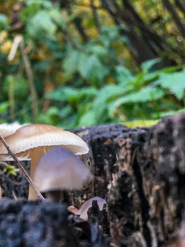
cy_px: 174
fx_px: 406
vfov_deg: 33.3
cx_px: 10
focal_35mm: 57
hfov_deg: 24.7
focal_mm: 4.15
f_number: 2.2
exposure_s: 1/35
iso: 100
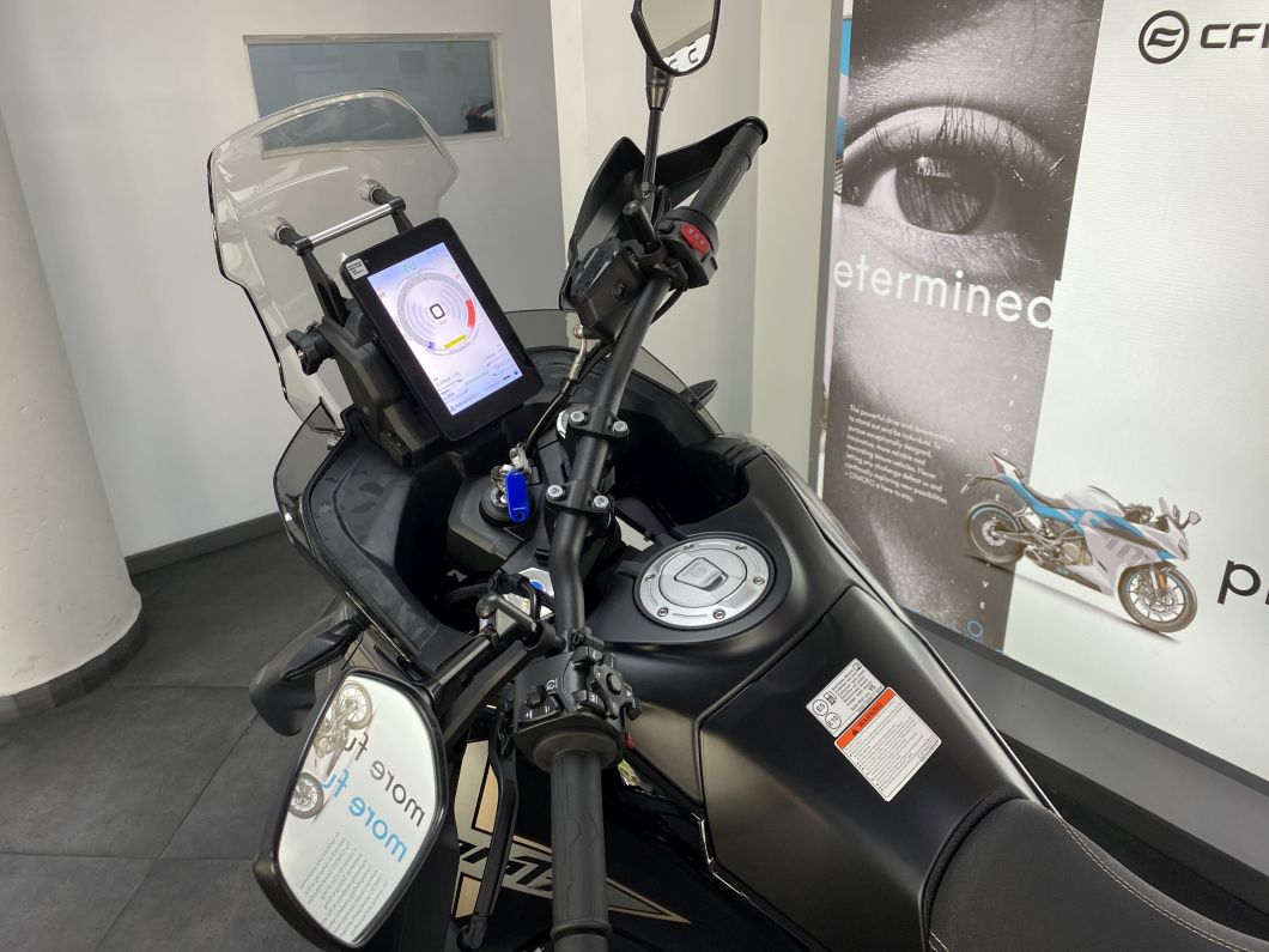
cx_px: 634
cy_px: 476
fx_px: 953
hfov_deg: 67.3
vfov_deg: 53.1
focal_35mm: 26
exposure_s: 1/100
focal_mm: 4.25
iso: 80
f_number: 1.8
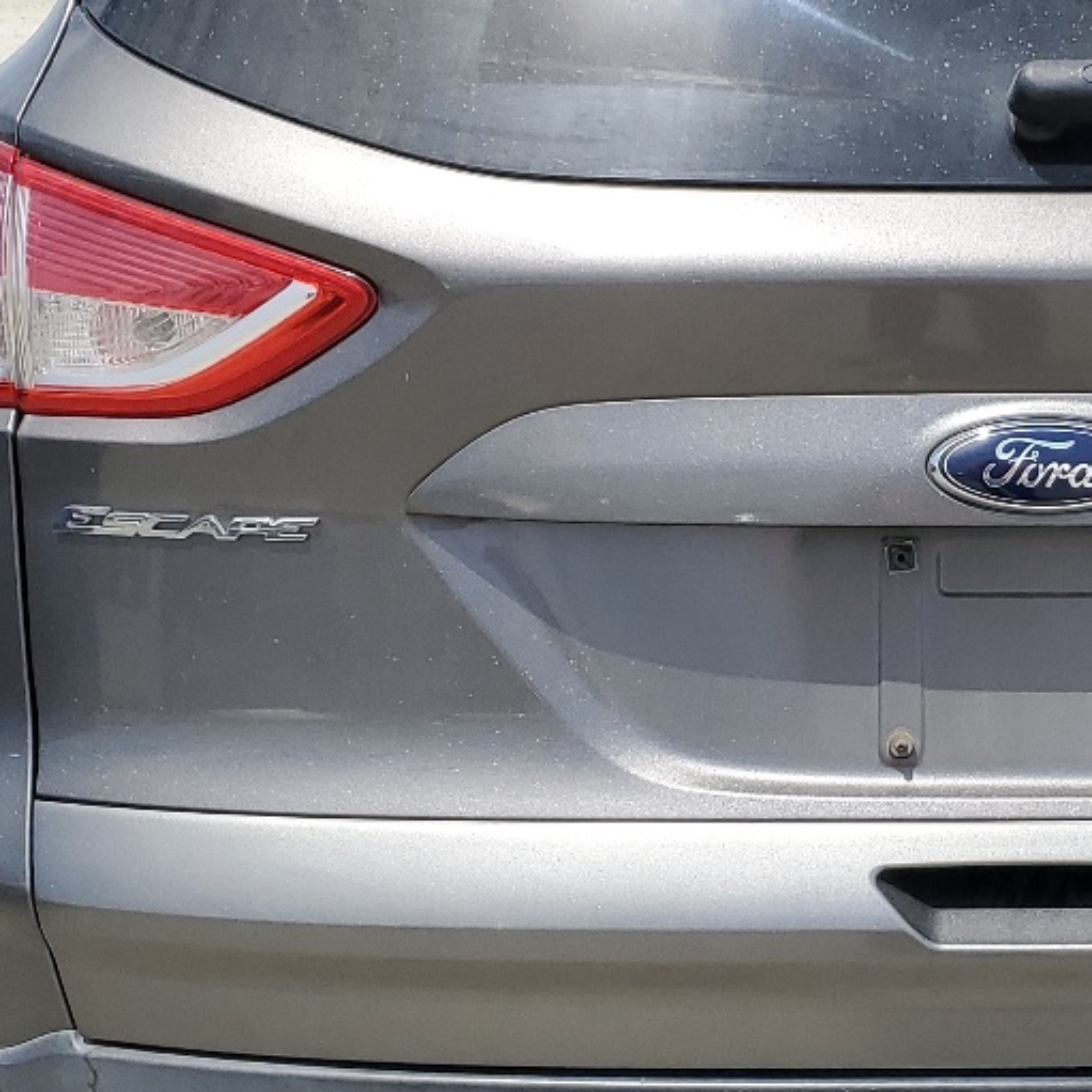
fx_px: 2570
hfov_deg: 23.3
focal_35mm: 72
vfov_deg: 24.0
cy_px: 560
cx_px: 1021
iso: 50
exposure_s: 1/3333
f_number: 1.5
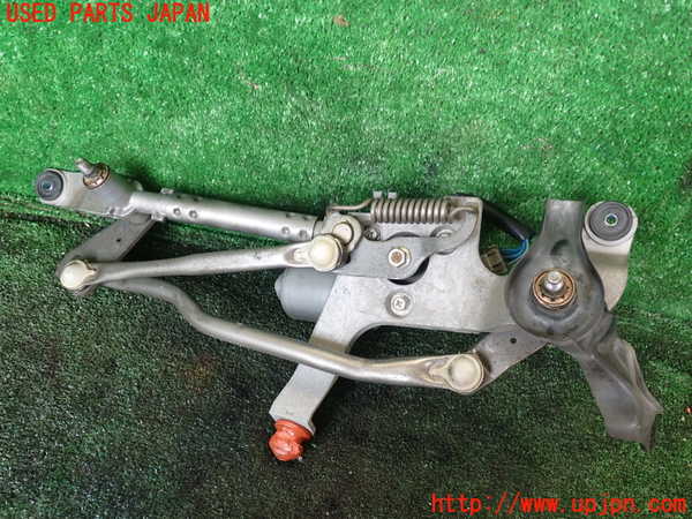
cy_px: 260
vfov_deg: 46.8
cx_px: 346
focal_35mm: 30
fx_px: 600
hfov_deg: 60.0
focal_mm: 5.4
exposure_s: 1/60
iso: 200
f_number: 2.3
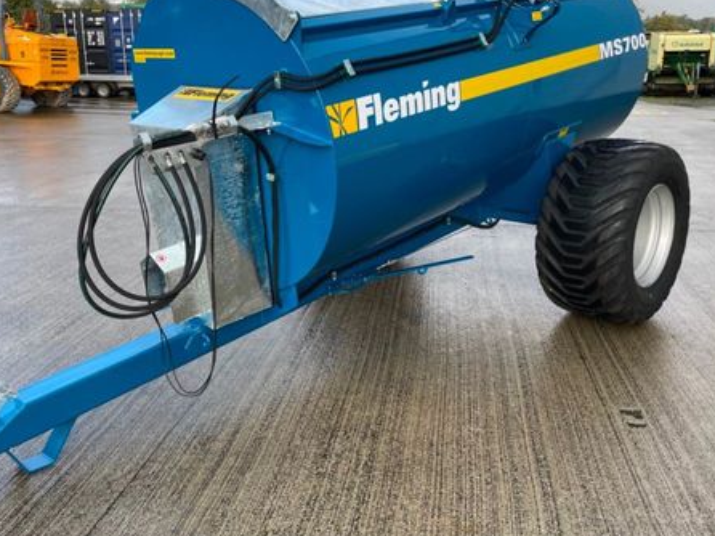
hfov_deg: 52.6
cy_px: 252
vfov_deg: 40.6
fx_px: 723
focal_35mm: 35
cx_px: 345
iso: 32
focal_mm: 4.2
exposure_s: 1/424
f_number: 1.6
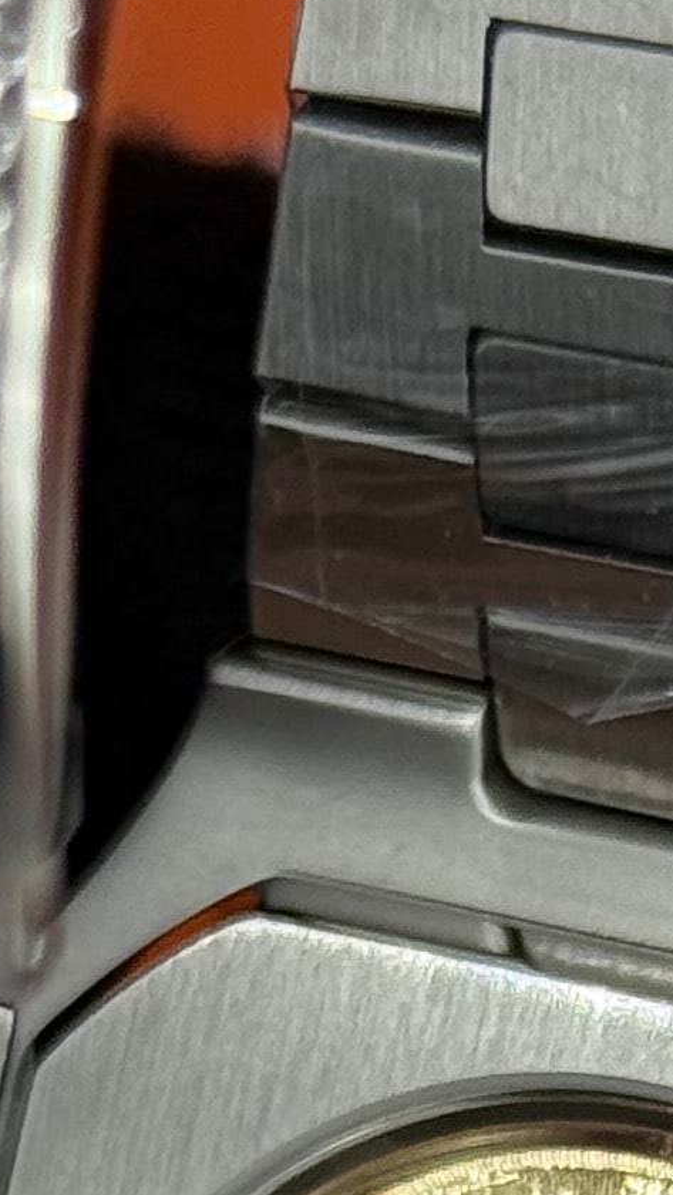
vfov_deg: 8.4
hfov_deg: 4.8
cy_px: 1743
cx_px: 694
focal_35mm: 251
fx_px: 7957
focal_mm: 6.76
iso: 64
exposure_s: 1/975
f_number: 1.78
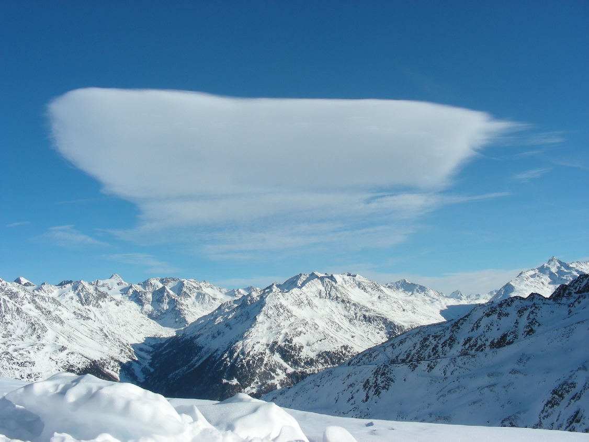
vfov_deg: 37.7
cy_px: 221
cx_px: 294
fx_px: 647
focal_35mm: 38
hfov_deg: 49.0
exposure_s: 1/453
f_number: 5.6
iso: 50
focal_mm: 6.3
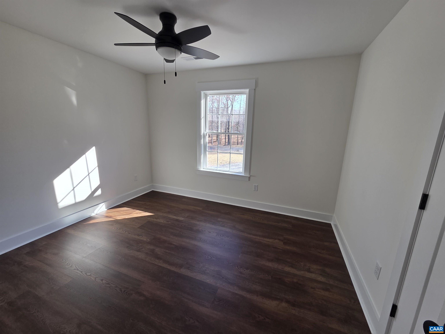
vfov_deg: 89.9
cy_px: 167
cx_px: 222
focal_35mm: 13
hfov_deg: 106.2
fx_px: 167
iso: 64
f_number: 2.2
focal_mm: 2.2
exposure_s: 1/120
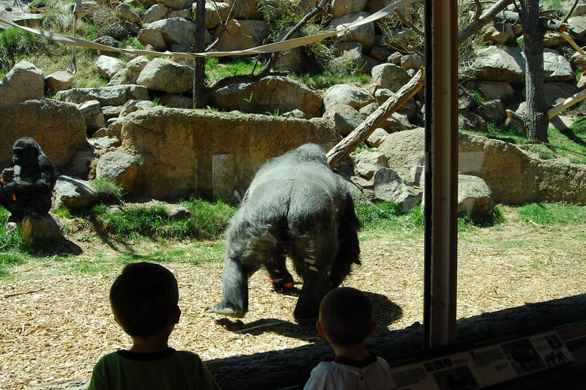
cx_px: 293
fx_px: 488
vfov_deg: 43.5
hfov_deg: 62.0
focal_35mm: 30
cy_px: 195
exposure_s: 1/320
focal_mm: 20
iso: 400
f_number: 9
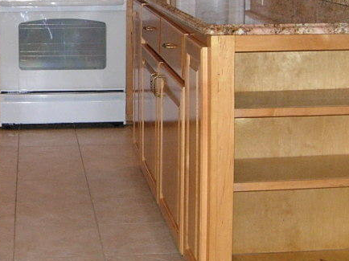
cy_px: 47
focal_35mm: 85
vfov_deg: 17.2
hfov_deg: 22.5
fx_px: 856
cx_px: 39
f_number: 2.7
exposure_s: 1/181
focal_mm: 7.5
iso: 200
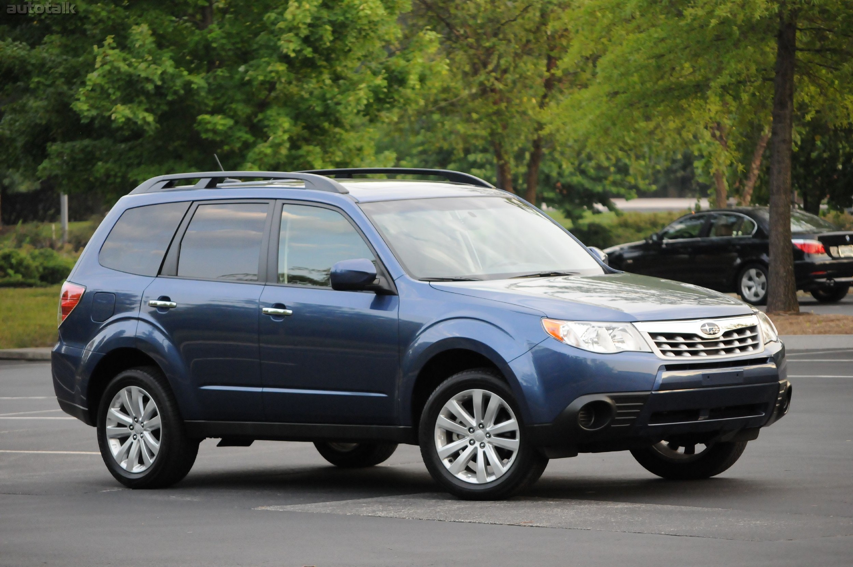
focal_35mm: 158
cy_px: 284
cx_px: 426
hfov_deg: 13.1
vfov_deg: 8.7
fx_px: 3728
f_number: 5.6
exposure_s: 1/400
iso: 2000
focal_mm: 105
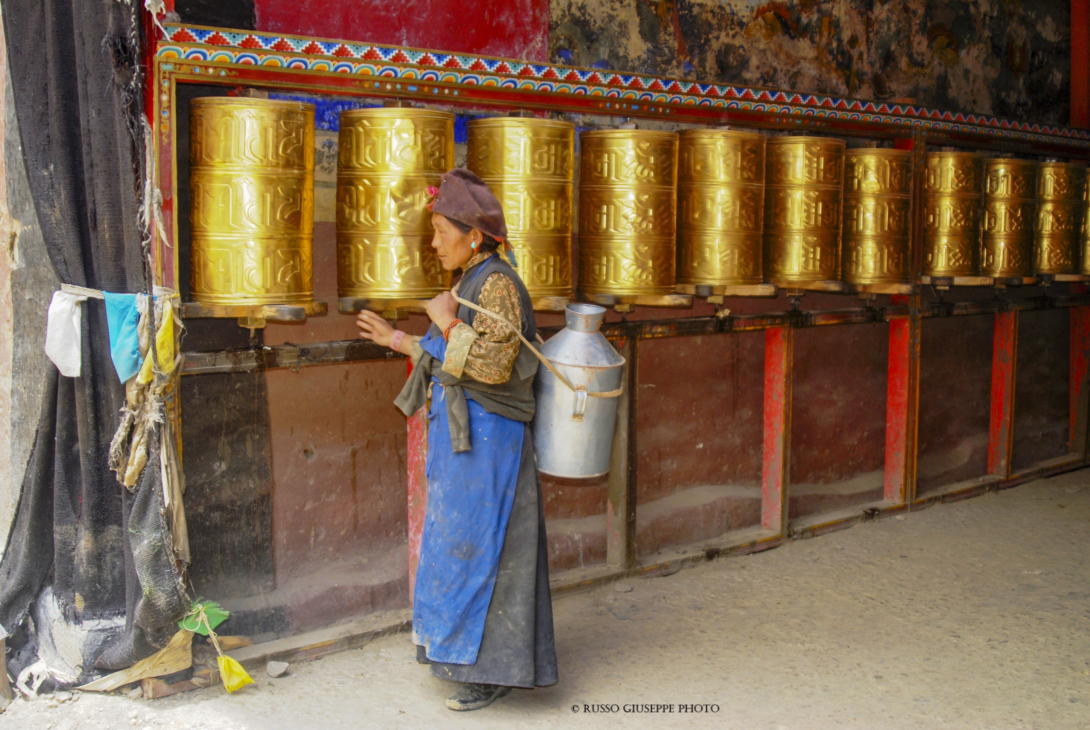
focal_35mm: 42
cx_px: 545
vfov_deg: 32.0
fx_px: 1273
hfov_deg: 46.3
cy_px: 365
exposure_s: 1/60
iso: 100
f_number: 3.5
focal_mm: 28
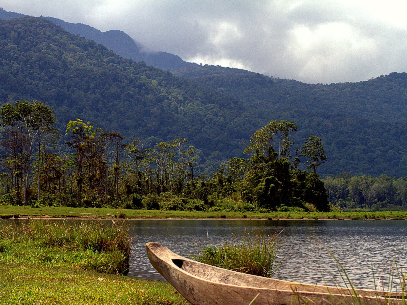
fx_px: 1399
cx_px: 188
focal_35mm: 119
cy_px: 153
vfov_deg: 12.4
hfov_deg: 16.6
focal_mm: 70
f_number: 13
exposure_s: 1/640
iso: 400
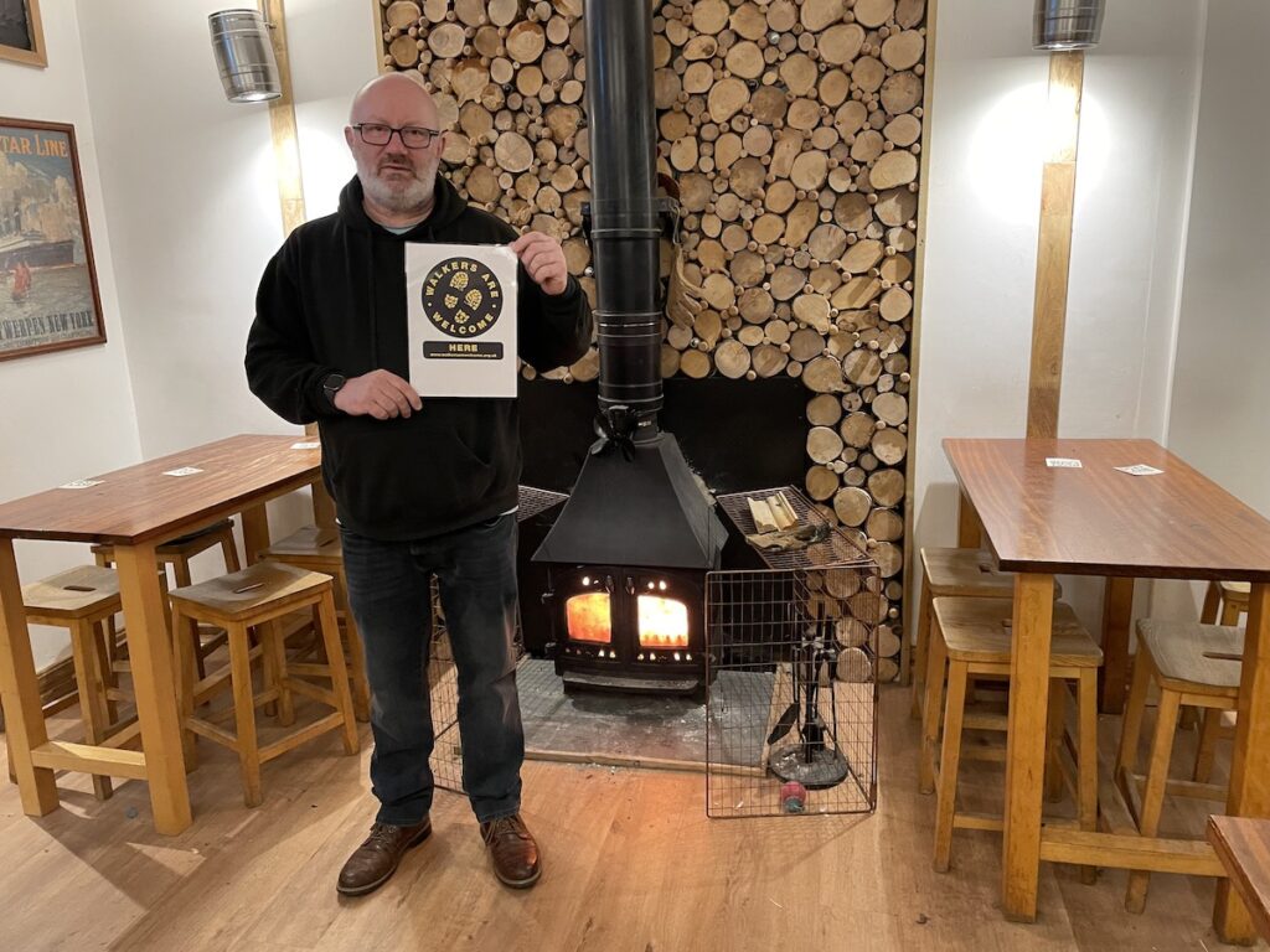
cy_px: 476
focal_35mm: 26
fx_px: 954
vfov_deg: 53.1
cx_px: 635
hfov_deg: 67.3
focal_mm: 4.2
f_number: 1.6
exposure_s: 1/50
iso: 400
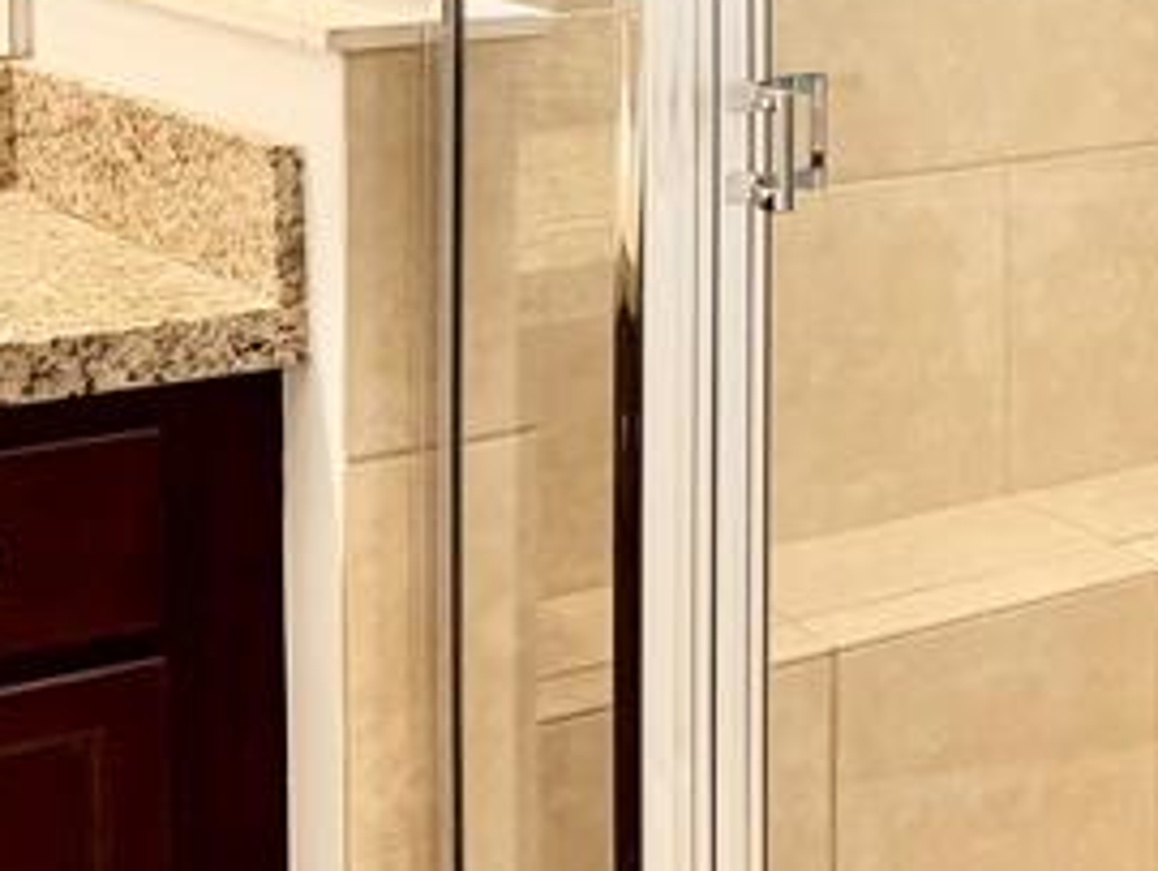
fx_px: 3047
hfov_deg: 20.2
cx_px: 1394
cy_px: -270
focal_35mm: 91
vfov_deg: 15.5
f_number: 1.78
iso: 125
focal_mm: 6.76
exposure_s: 1/120
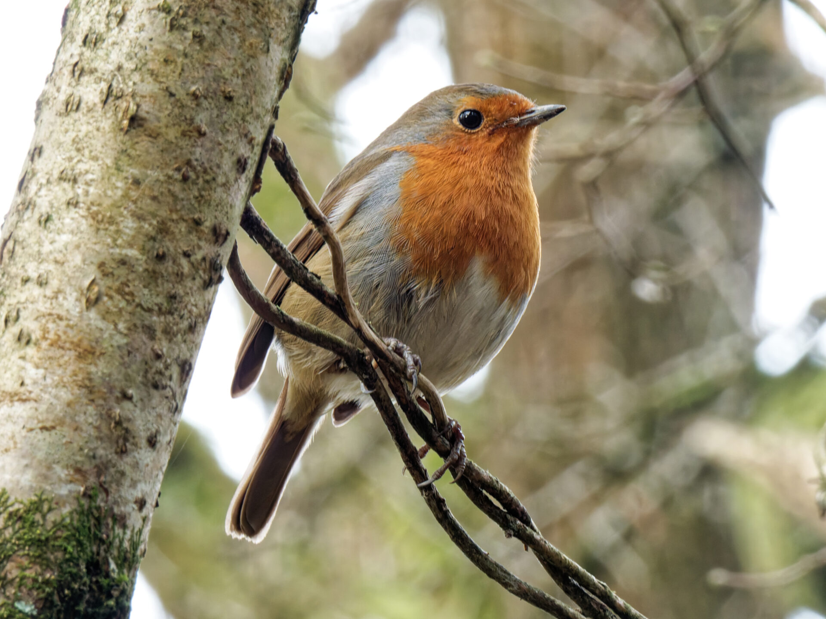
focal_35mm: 450
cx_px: 413
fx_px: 10738
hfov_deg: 4.4
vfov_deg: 3.3
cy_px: 310
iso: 720
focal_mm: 80.3
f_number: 8
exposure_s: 1/60
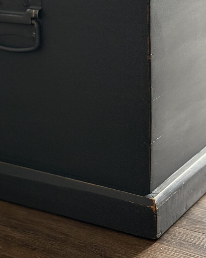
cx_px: 83
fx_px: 740
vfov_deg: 19.4
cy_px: 21
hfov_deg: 15.8
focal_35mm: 97
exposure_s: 1/53
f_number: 1.78
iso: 250
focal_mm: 6.76
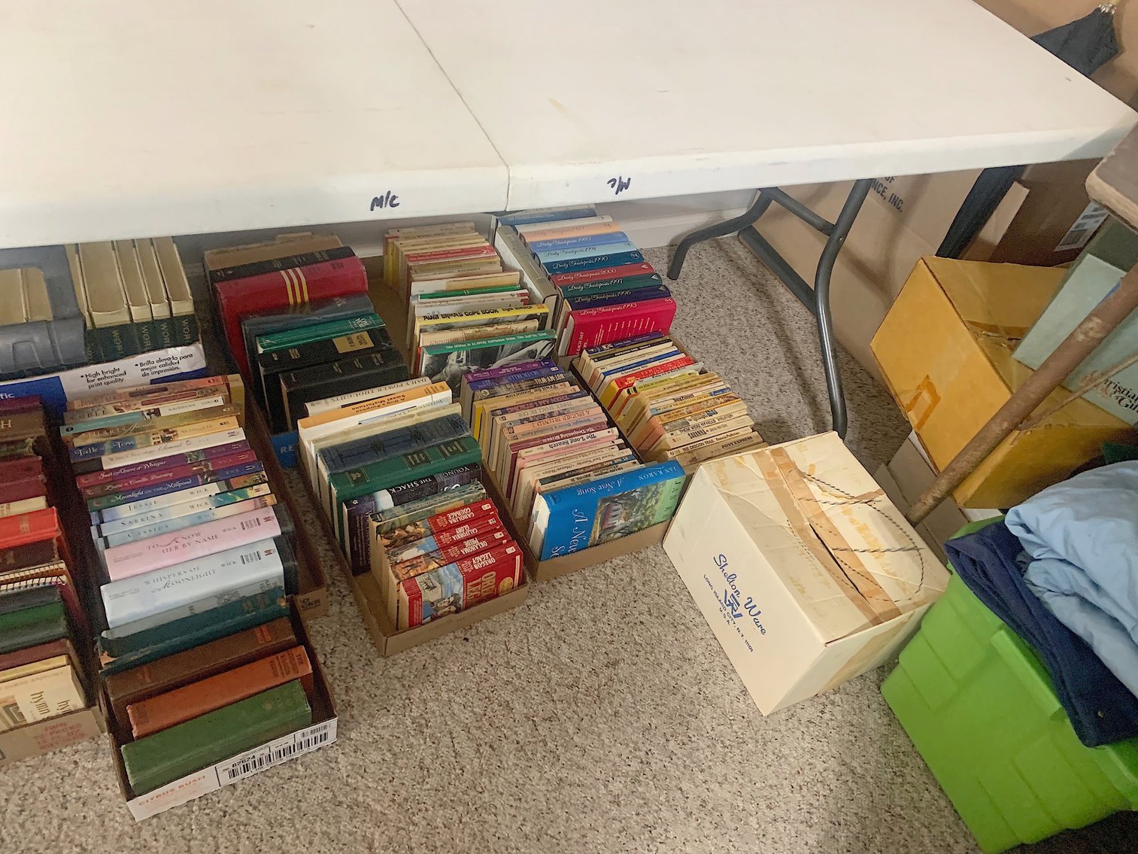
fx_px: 855
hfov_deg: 67.3
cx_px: 569
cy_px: 427
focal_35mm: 26
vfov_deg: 53.1
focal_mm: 4.25
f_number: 1.8
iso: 400
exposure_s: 1/40
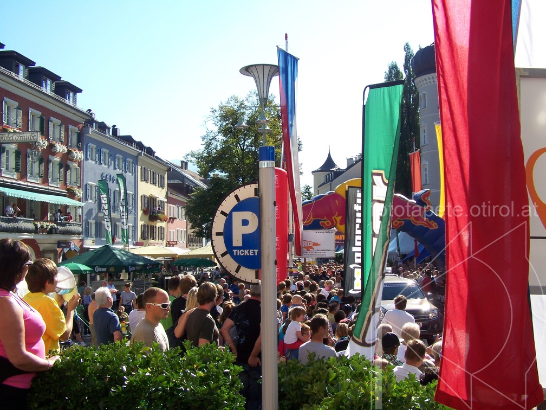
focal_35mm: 38
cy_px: 205
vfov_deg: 37.7
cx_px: 273
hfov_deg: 49.0
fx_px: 599
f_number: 4
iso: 64
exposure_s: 1/250
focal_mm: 6.3
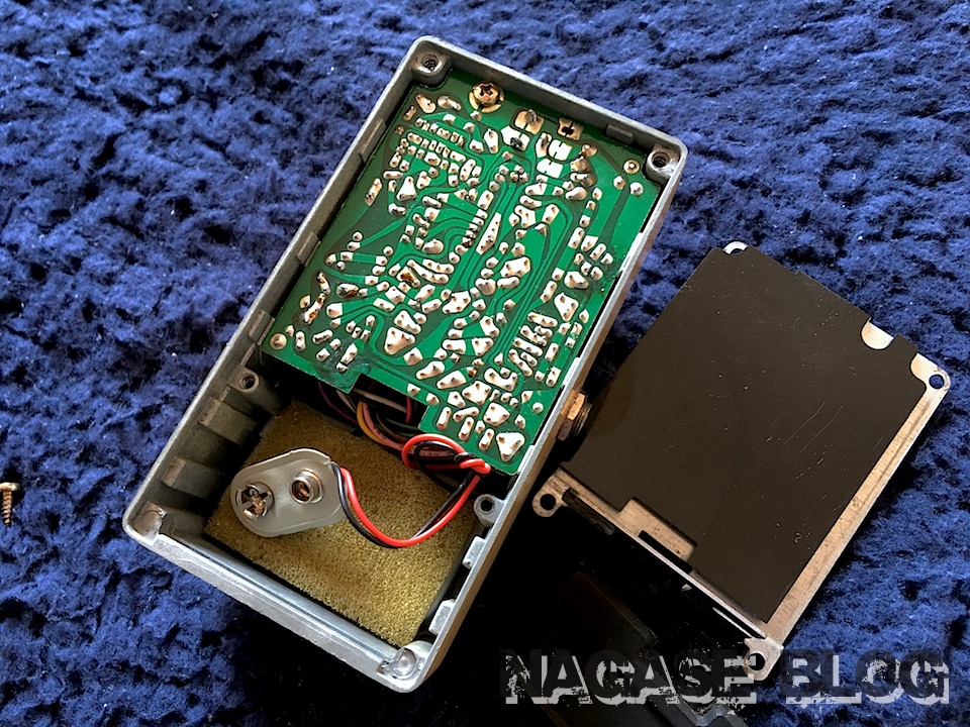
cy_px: 364
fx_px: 813
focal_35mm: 29
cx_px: 485
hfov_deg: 61.7
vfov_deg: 48.2
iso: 40
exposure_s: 1/15
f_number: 2.2
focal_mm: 4.15
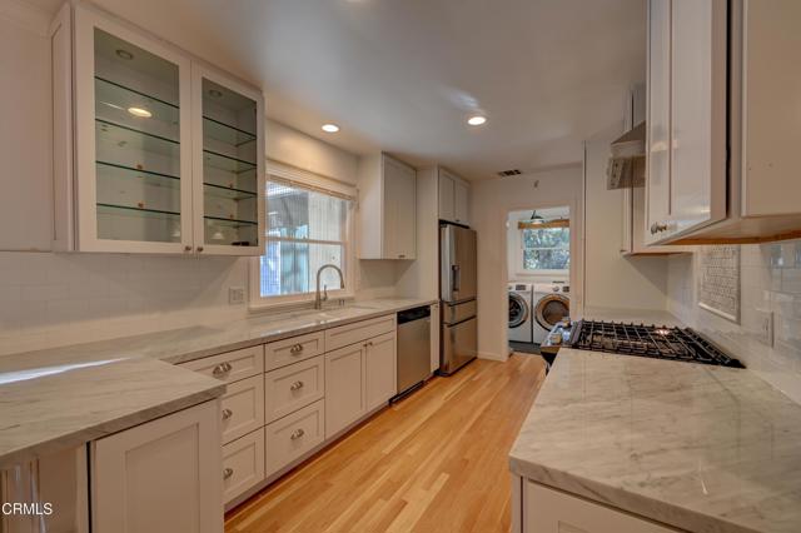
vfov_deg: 79.2
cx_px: 400
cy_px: 266
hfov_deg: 102.3
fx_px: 322
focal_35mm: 14
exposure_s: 1/2
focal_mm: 14.5
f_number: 11
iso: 100
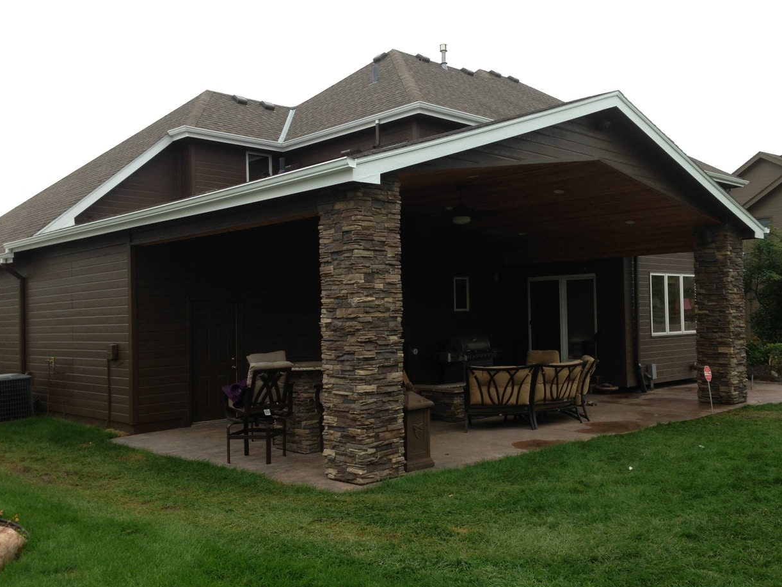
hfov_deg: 51.3
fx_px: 813
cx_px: 402
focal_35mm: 36
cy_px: 301
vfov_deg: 39.7
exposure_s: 1/239
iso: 50
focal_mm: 4.13
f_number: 2.4
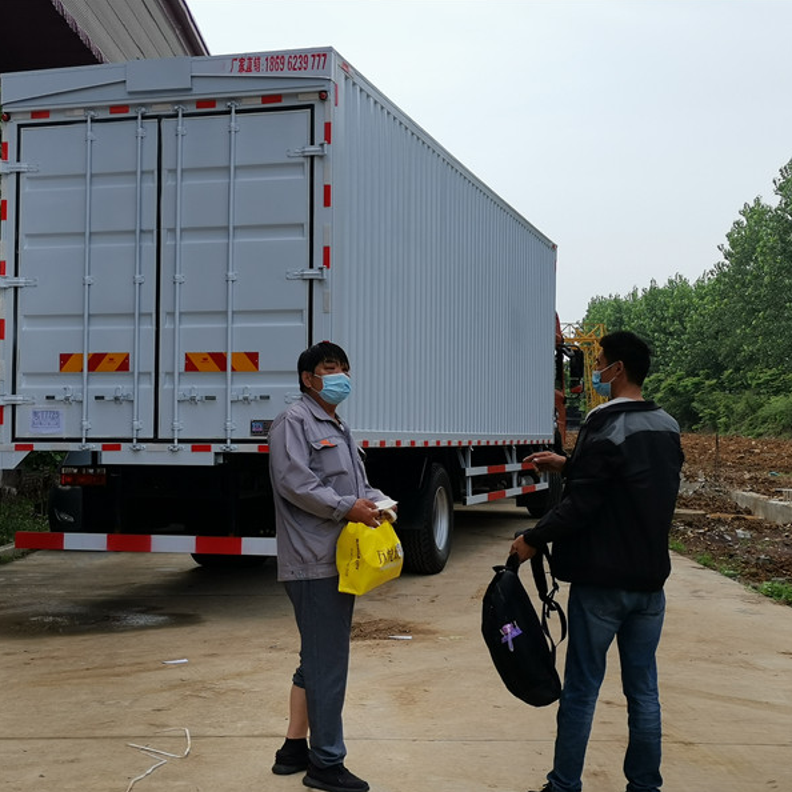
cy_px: 397
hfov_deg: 34.0
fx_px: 1294
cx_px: 369
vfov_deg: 34.0
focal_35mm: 50
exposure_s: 1/1957
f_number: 1.8
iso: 50
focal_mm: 4.75
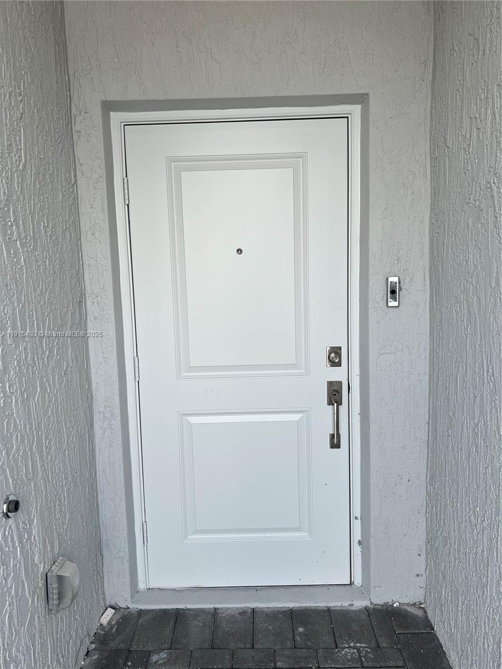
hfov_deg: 53.1
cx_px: 251
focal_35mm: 26
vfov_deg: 67.3
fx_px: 503
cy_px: 334
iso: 50
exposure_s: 1/840
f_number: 1.5
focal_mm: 5.7
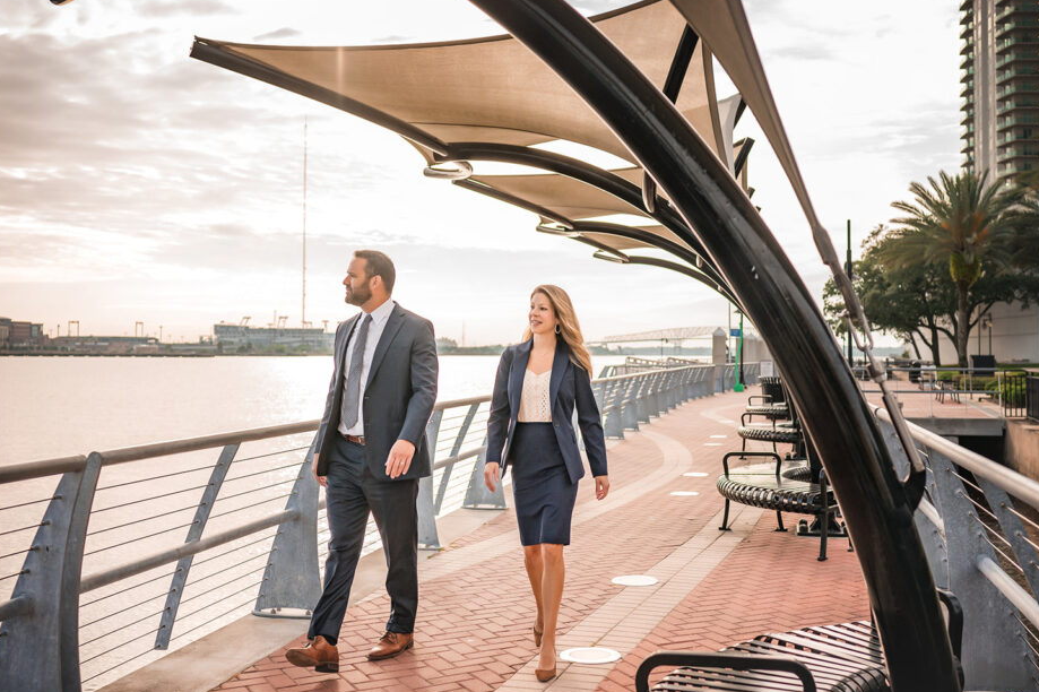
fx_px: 1125
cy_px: 323
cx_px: 535
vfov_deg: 34.2
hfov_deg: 49.6
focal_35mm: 39
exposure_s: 1/6400
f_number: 3.2
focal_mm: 35
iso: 640
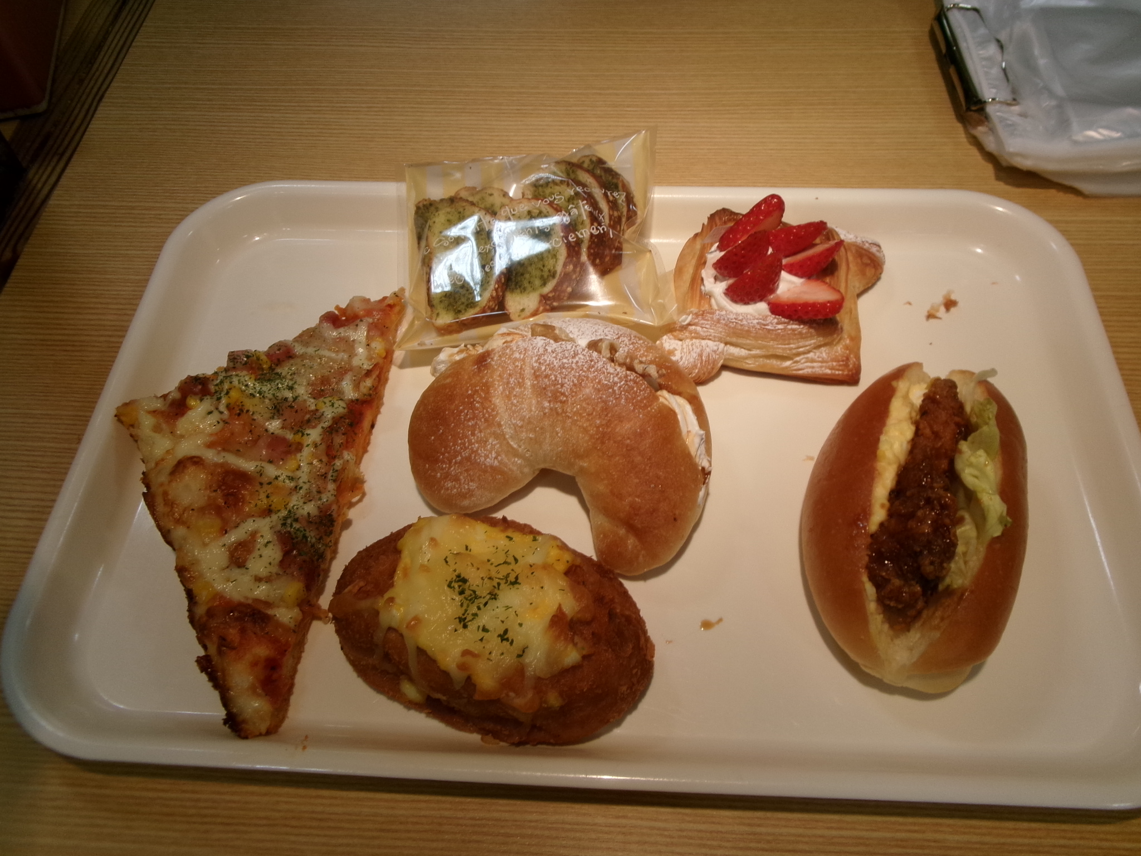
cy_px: 428
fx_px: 923
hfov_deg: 63.4
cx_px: 570
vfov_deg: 49.7
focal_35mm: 28
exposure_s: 1/140
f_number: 3.9
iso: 100
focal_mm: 5.1
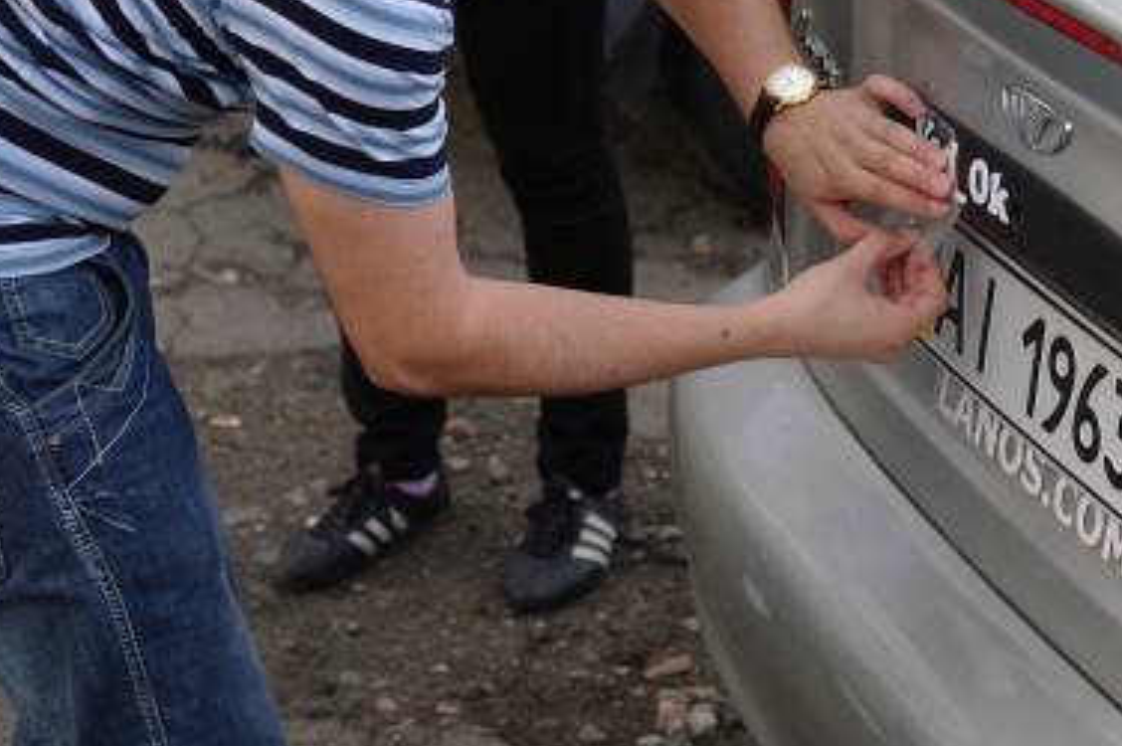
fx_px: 3052
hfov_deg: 20.8
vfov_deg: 13.8
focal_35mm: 98
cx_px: 600
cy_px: 36
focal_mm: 30
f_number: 2.2
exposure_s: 1/45
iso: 100
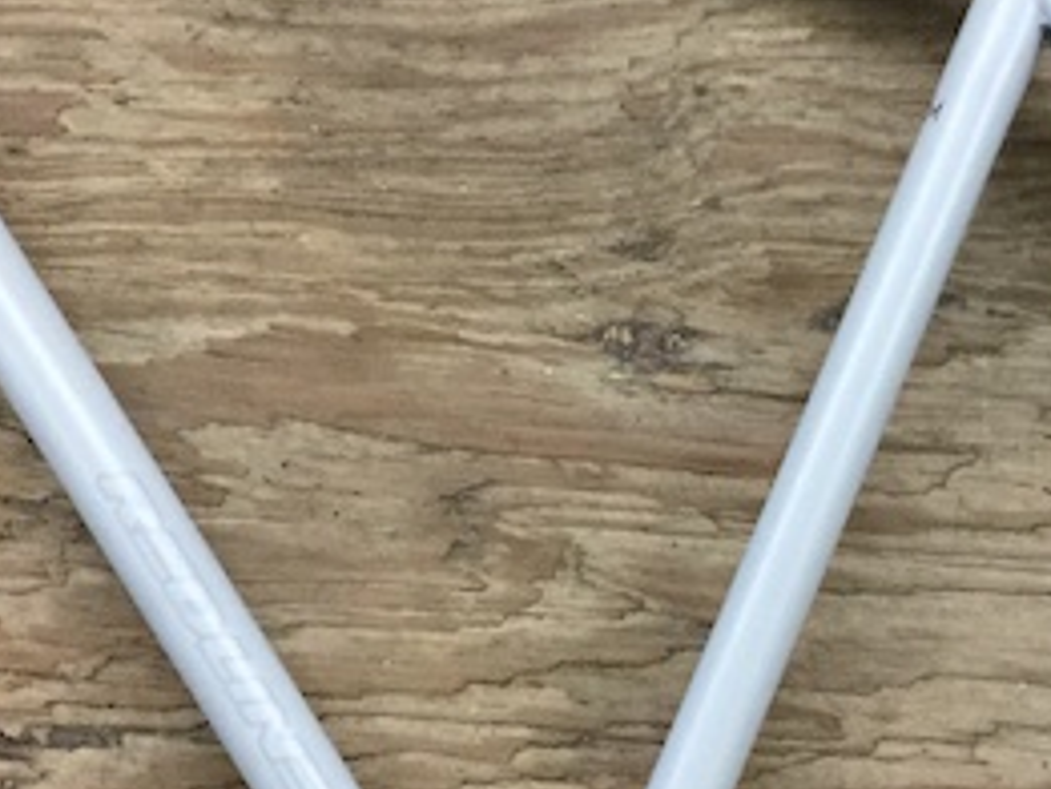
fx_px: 2886
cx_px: 717
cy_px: 378
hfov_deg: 20.6
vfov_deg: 15.6
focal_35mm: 95
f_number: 2.4
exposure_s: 1/30
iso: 125
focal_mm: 3.3
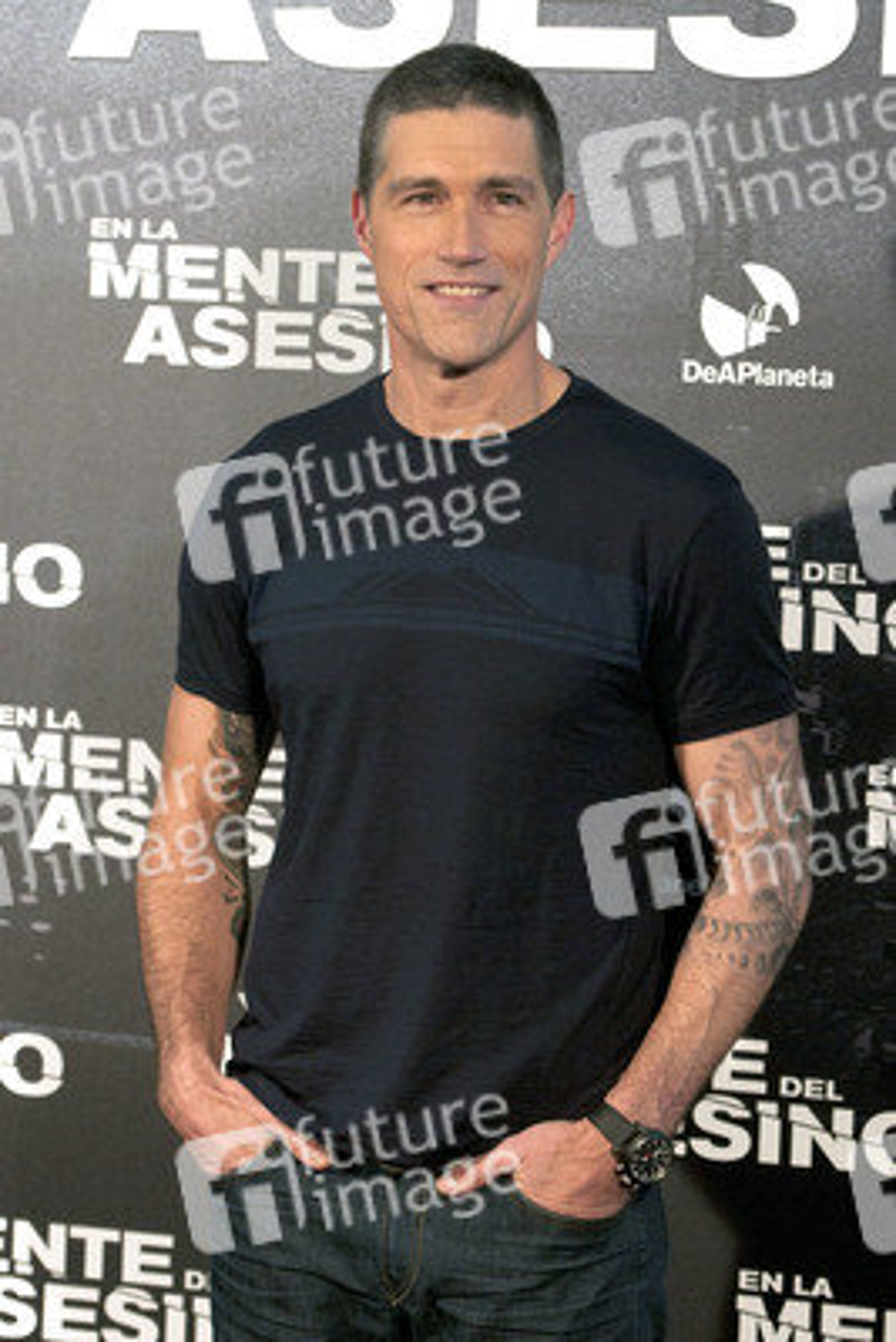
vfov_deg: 15.9
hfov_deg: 10.6
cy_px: 671
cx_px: 448
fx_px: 4811
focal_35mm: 129
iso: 800
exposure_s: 1/200
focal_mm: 86
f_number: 3.5
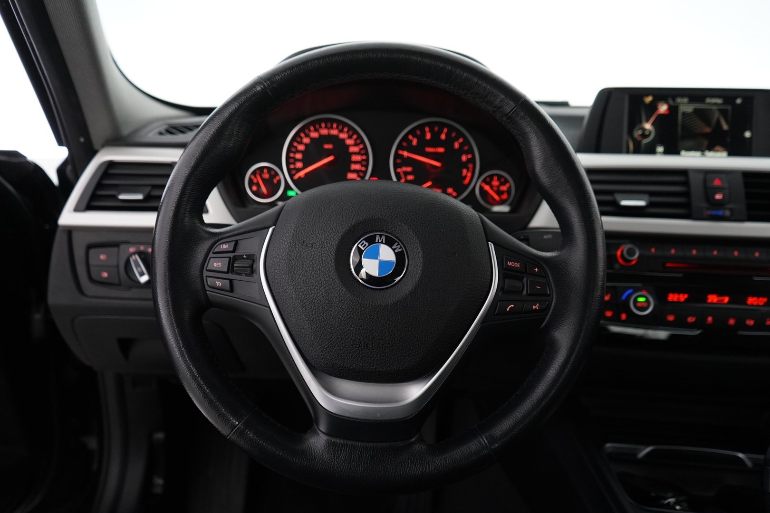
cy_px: 256
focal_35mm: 29
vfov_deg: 45.0
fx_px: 620
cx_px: 385
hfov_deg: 63.7
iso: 3200
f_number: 4
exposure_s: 1/50
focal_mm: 29
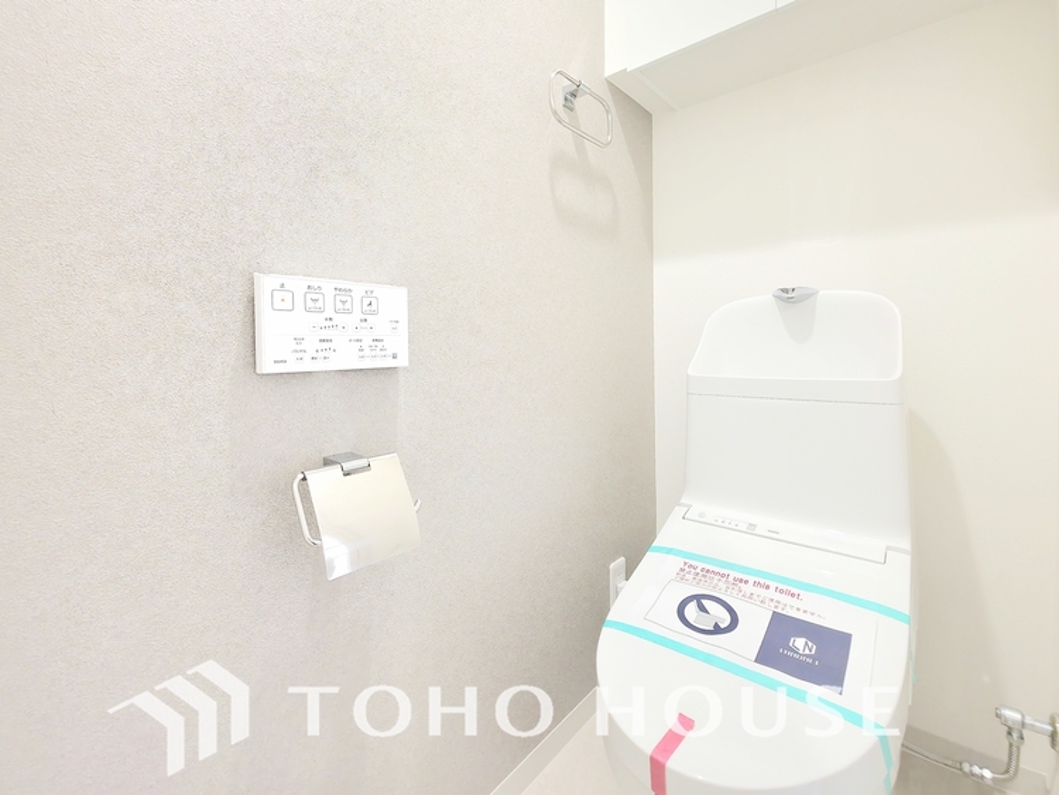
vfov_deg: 89.9
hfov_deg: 106.2
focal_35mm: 13
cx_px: 530
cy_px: 398
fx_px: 398
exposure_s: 1/20
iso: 160
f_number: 1.9
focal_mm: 2.2
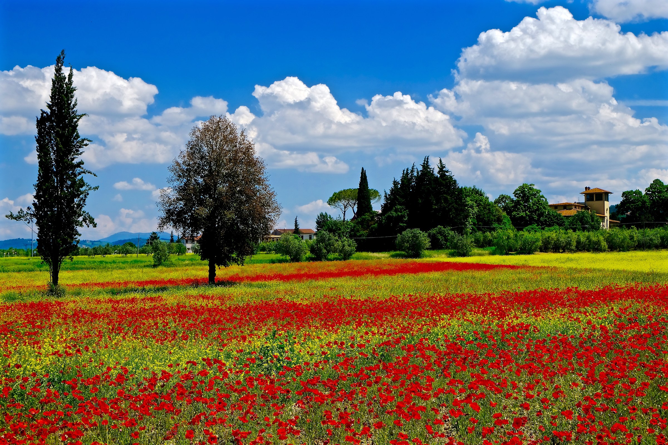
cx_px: 334
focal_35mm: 51
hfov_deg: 38.9
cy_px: 222
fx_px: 946
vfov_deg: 26.5
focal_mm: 34.3
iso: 200
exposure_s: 1/300
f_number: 13
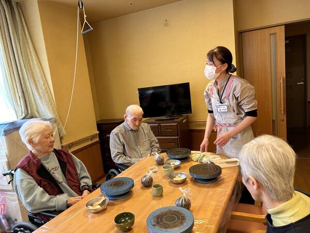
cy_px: 116
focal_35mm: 26
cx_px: 155
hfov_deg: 67.3
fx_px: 233
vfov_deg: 53.1
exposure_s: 1/121
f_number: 1.5
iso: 100
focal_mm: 5.7
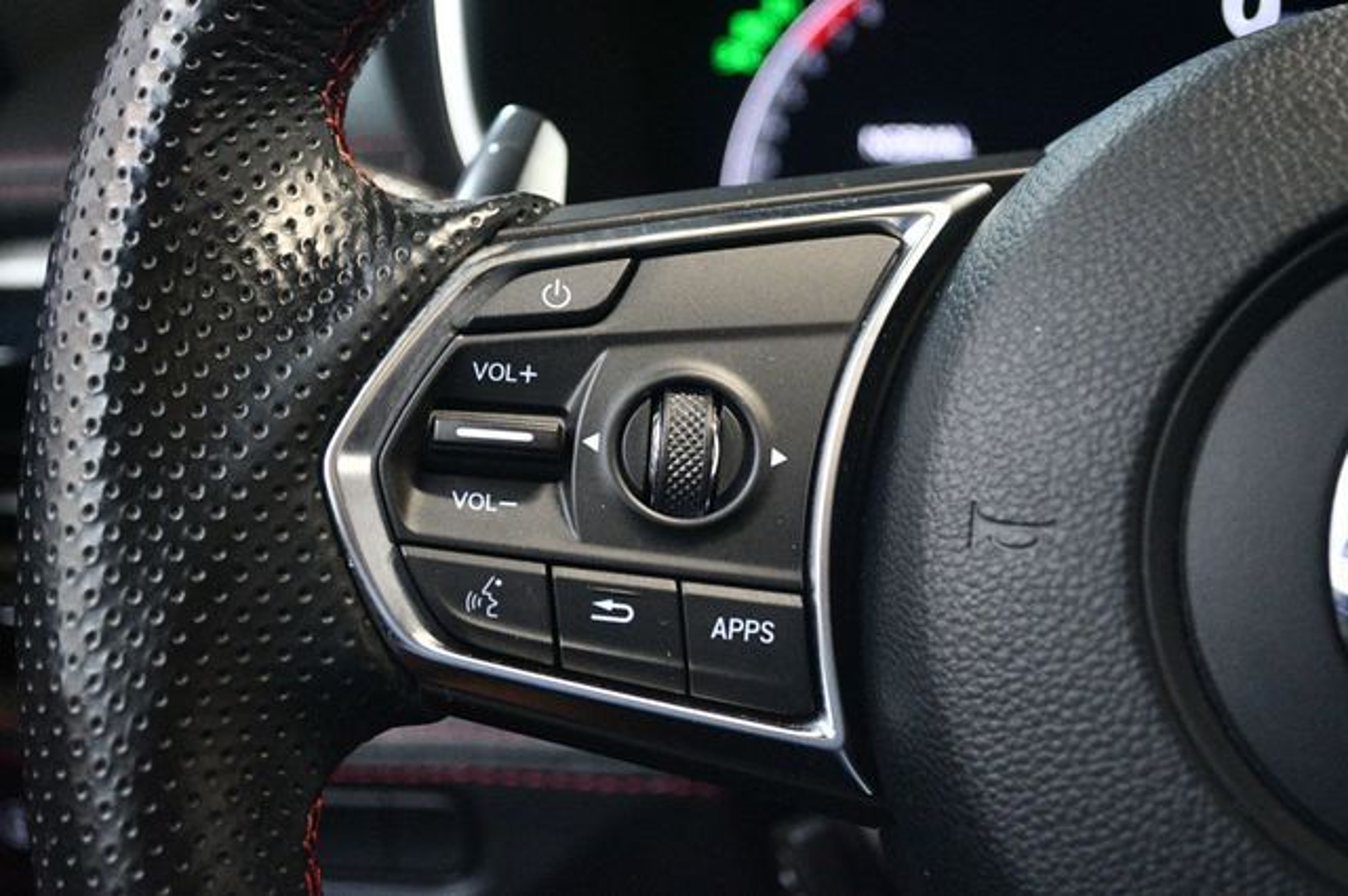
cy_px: 448
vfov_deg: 23.8
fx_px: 2133
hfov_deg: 35.1
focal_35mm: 57
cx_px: 674
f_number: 5
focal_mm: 38
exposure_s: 1/60
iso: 6400
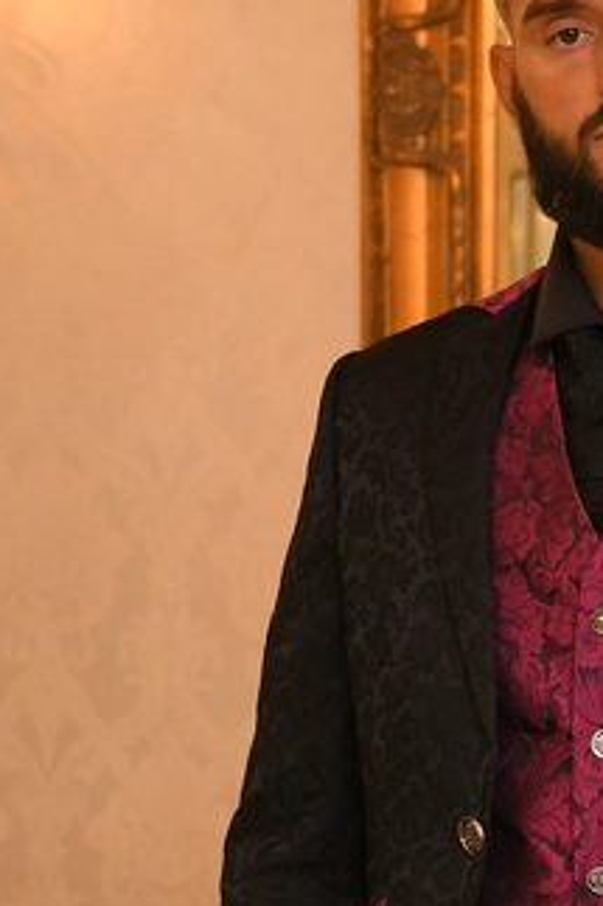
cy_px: 780
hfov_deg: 9.4
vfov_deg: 14.1
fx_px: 3622
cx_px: 628
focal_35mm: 144
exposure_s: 1/250
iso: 1000
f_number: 2.8
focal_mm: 31
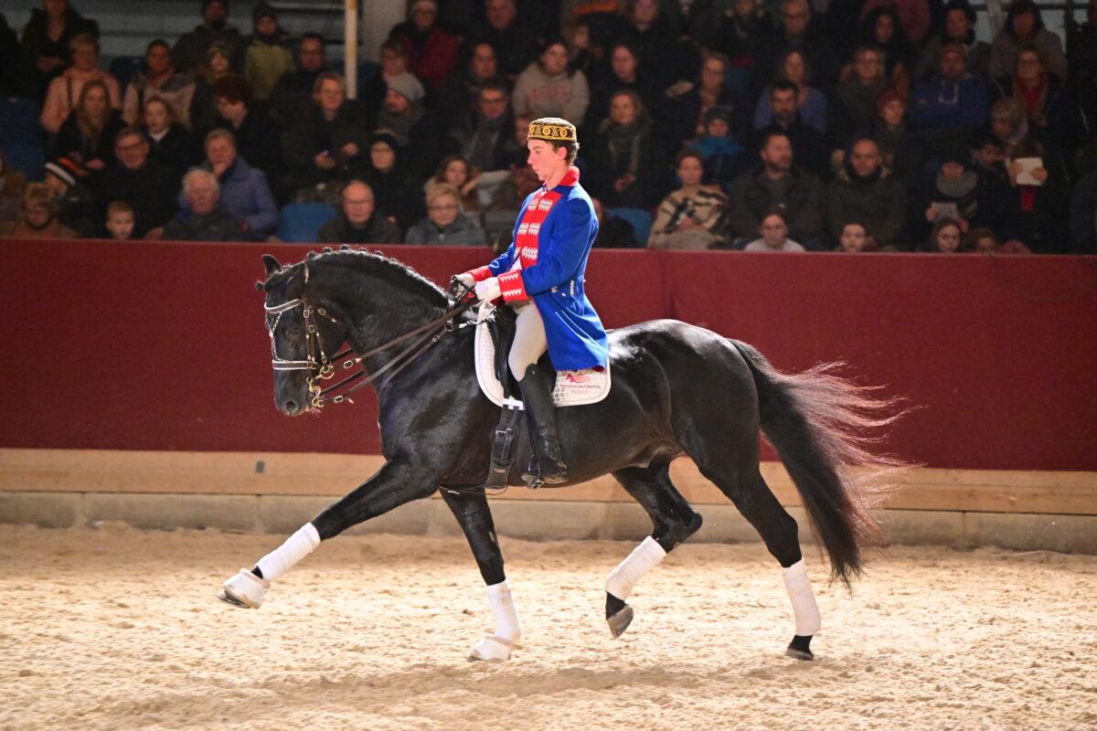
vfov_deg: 8.3
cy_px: 366
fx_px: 5028
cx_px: 548
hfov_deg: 12.5
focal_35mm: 165
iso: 8000
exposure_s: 1/250
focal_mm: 165
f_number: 2.8
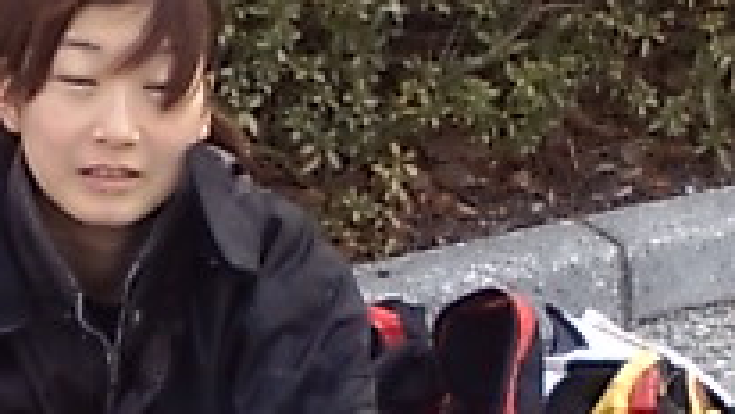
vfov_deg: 11.7
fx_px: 1910
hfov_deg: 21.2
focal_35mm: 98
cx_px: 54
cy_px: 650
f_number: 3.5
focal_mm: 3.73
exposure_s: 1/116
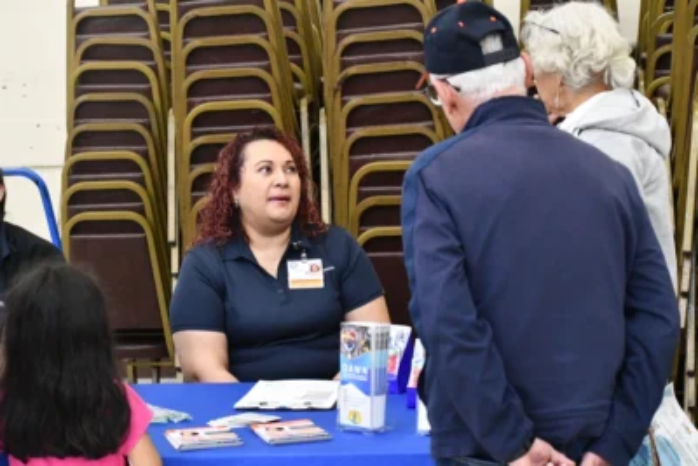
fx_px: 2036
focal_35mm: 105
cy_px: 233
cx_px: 349
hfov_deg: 19.4
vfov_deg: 13.1
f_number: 6.3
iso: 9000
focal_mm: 70
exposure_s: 1/125
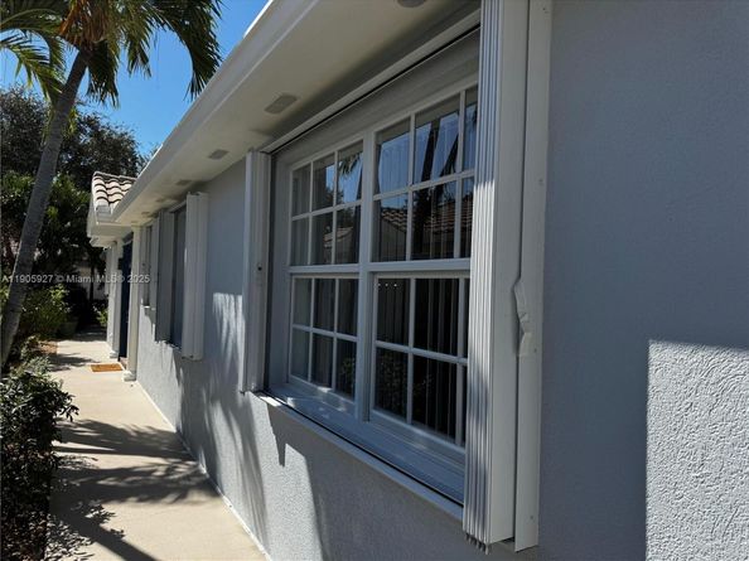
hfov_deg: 71.6
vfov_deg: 56.8
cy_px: 280
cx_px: 374
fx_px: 519
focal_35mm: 24
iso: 80
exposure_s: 1/3413
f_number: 1.78
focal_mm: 6.76
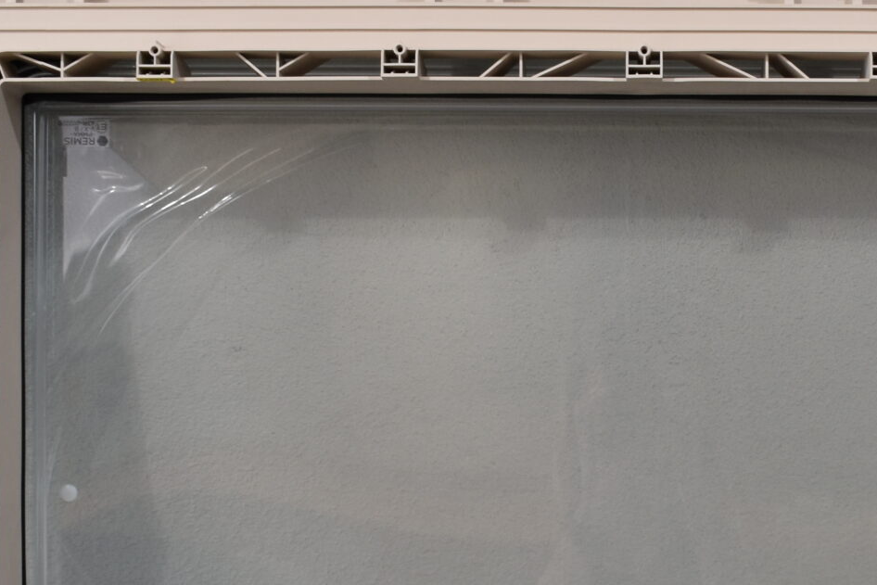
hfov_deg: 21.6
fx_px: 2274
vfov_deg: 14.6
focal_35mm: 93
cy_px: 464
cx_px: 676
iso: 360
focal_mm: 23
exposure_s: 1/125
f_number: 5.6
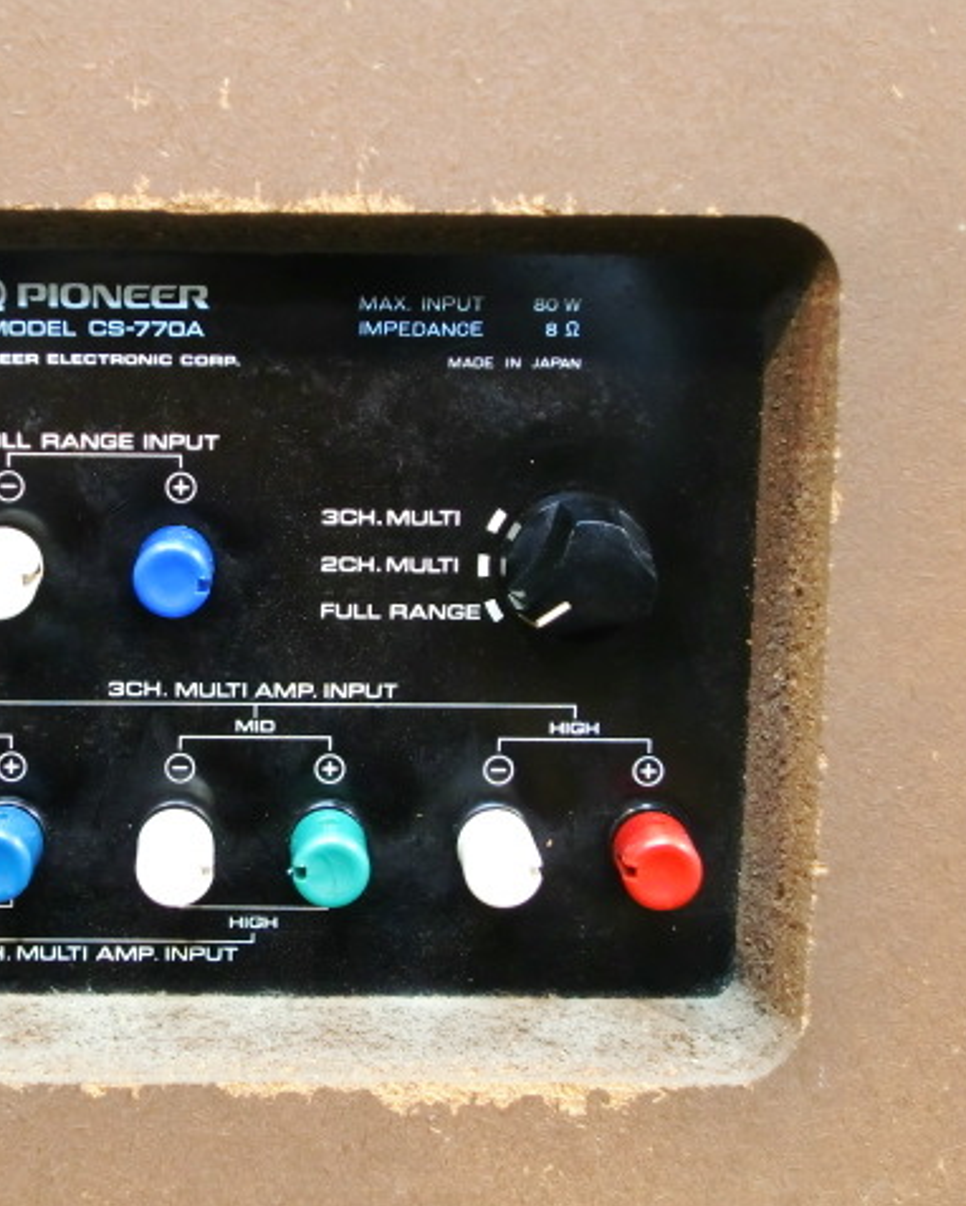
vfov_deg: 26.4
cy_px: 602
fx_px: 2571
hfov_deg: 21.1
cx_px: 230
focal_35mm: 72
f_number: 3.6
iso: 400
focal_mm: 9.8
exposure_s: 1/10
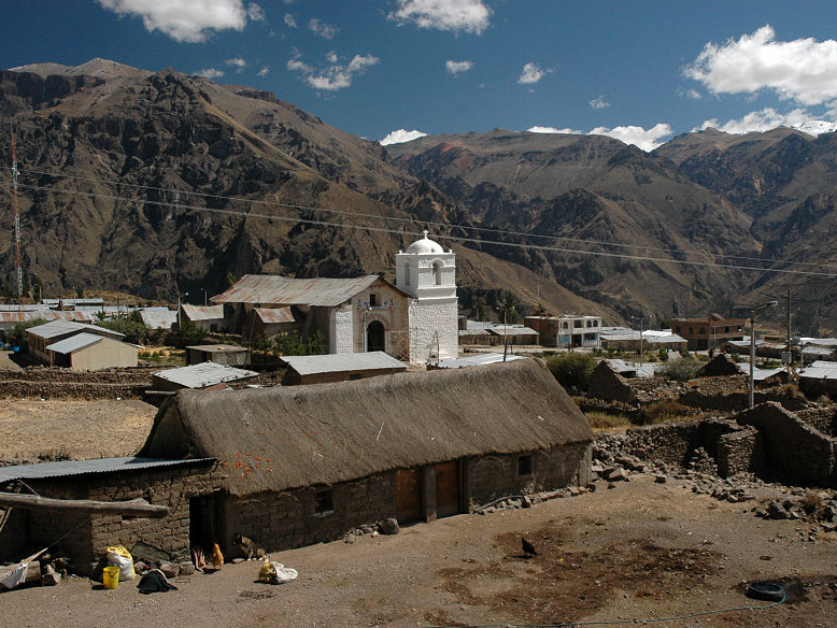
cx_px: 446
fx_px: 967
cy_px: 317
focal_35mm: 40
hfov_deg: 46.8
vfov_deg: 36.0
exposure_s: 1/320
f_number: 9
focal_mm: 24
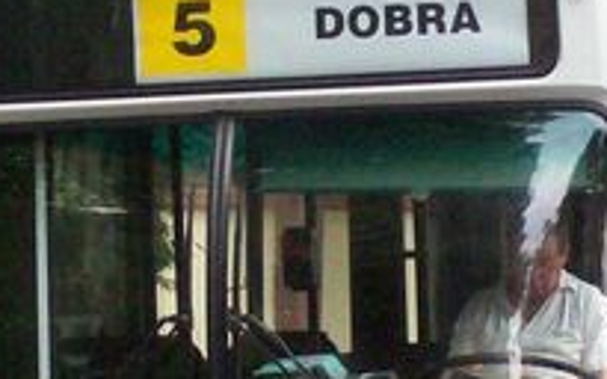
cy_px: 207
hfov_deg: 4.7
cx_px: 435
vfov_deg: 2.9
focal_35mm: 447
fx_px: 7393
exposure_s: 1/125
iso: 155
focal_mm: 18
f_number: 4.8
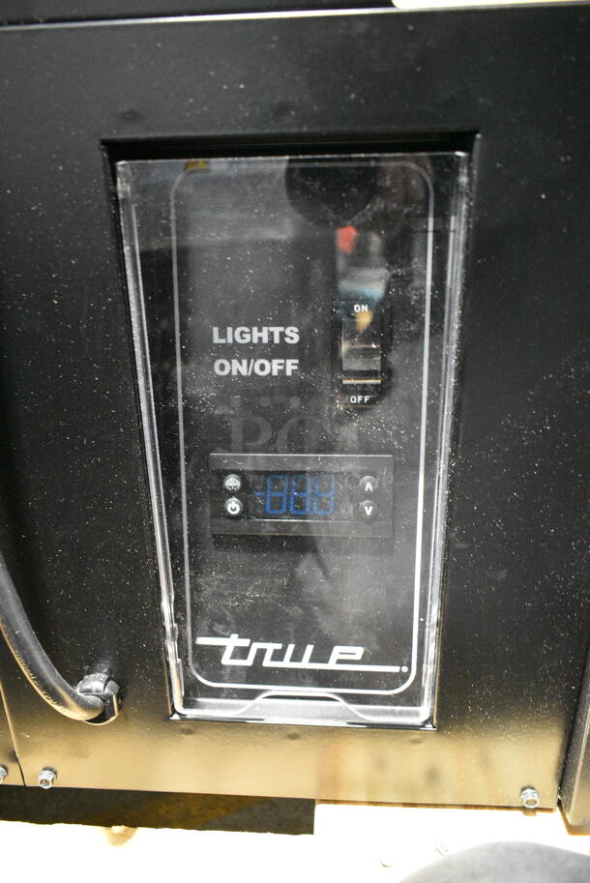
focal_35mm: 27
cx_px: 295
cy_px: 442
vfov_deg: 67.3
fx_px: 663
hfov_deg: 48.0
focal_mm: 18
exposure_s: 1/50
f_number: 3.5
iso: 6400
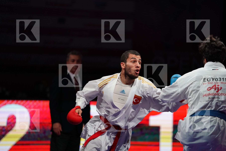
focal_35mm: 198
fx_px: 1243
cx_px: 113
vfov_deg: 6.9
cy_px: 76
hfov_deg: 10.4
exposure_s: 1/1000
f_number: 2.8
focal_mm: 198
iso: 2000
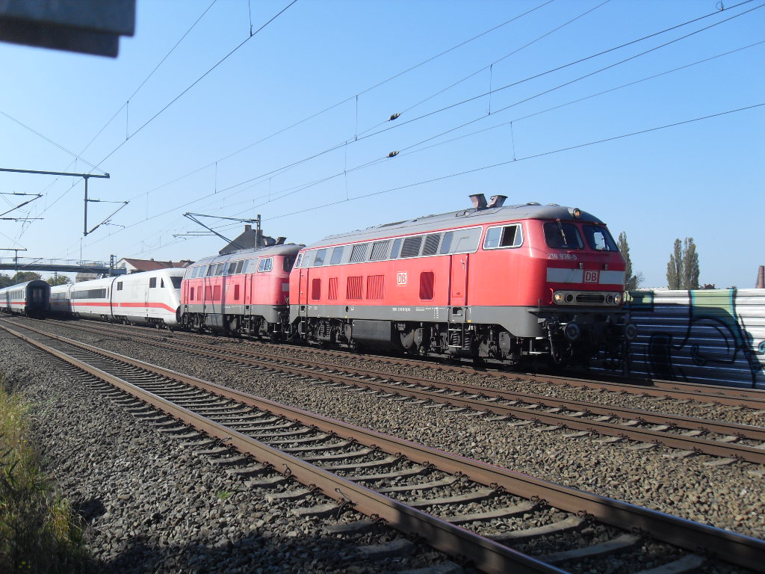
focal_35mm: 40
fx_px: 884
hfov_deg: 46.8
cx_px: 382
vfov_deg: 36.0
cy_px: 287
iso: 80
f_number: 7.7
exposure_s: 1/180
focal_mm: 7.1
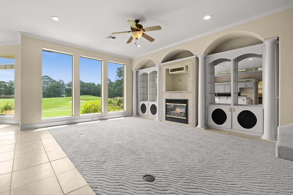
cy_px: 104
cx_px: 132
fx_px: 122
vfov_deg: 77.2
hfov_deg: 100.1
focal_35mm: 15
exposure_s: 1/40
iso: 100
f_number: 6.3
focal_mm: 12
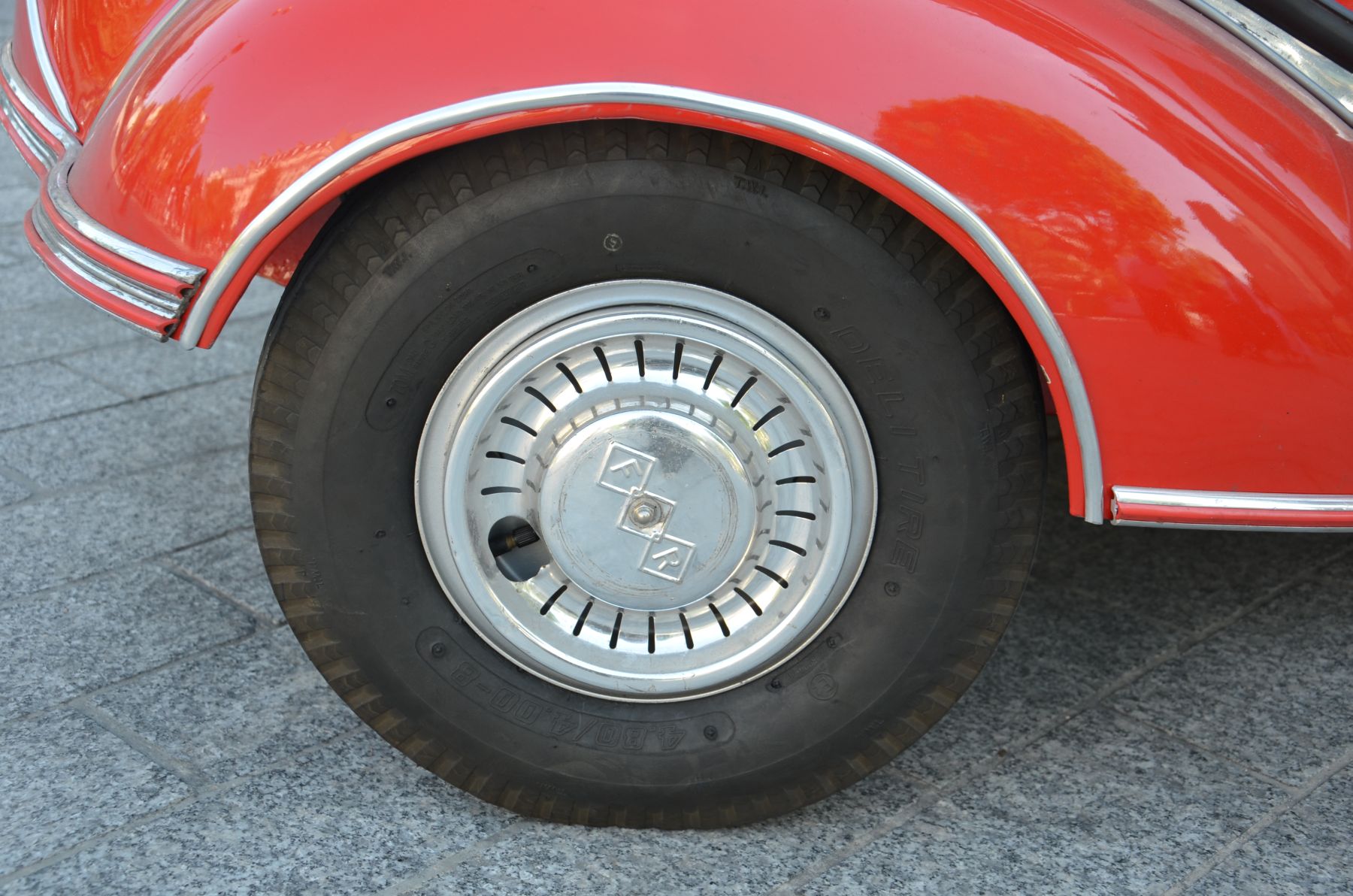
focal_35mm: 52
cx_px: 676
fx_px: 1969
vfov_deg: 25.6
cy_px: 448
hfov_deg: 37.9
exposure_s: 1/125
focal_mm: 35
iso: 220
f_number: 5.6
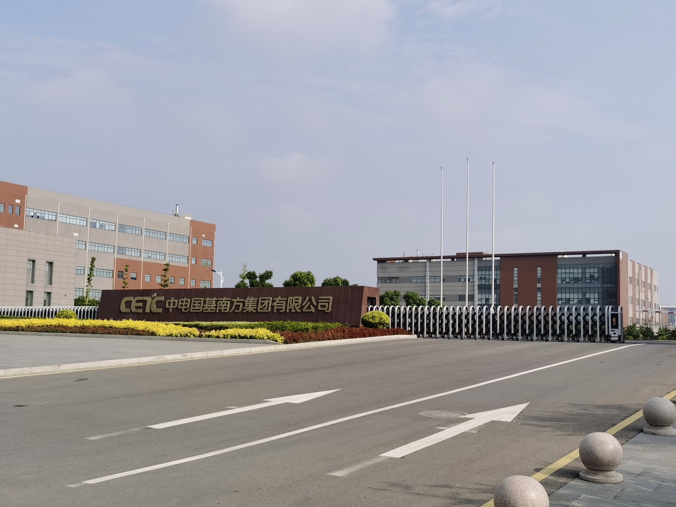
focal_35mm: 44
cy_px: 254
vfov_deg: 32.9
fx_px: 859
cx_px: 338
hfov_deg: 42.9
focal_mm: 5.58
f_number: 1.8
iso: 50
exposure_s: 1/3236
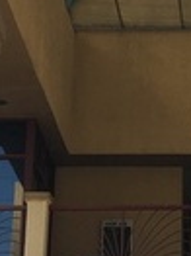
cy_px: 125
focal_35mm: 177
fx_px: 1304
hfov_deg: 8.3
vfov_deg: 11.2
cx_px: 209
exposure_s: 1/938
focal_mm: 4.15
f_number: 2.2
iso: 25
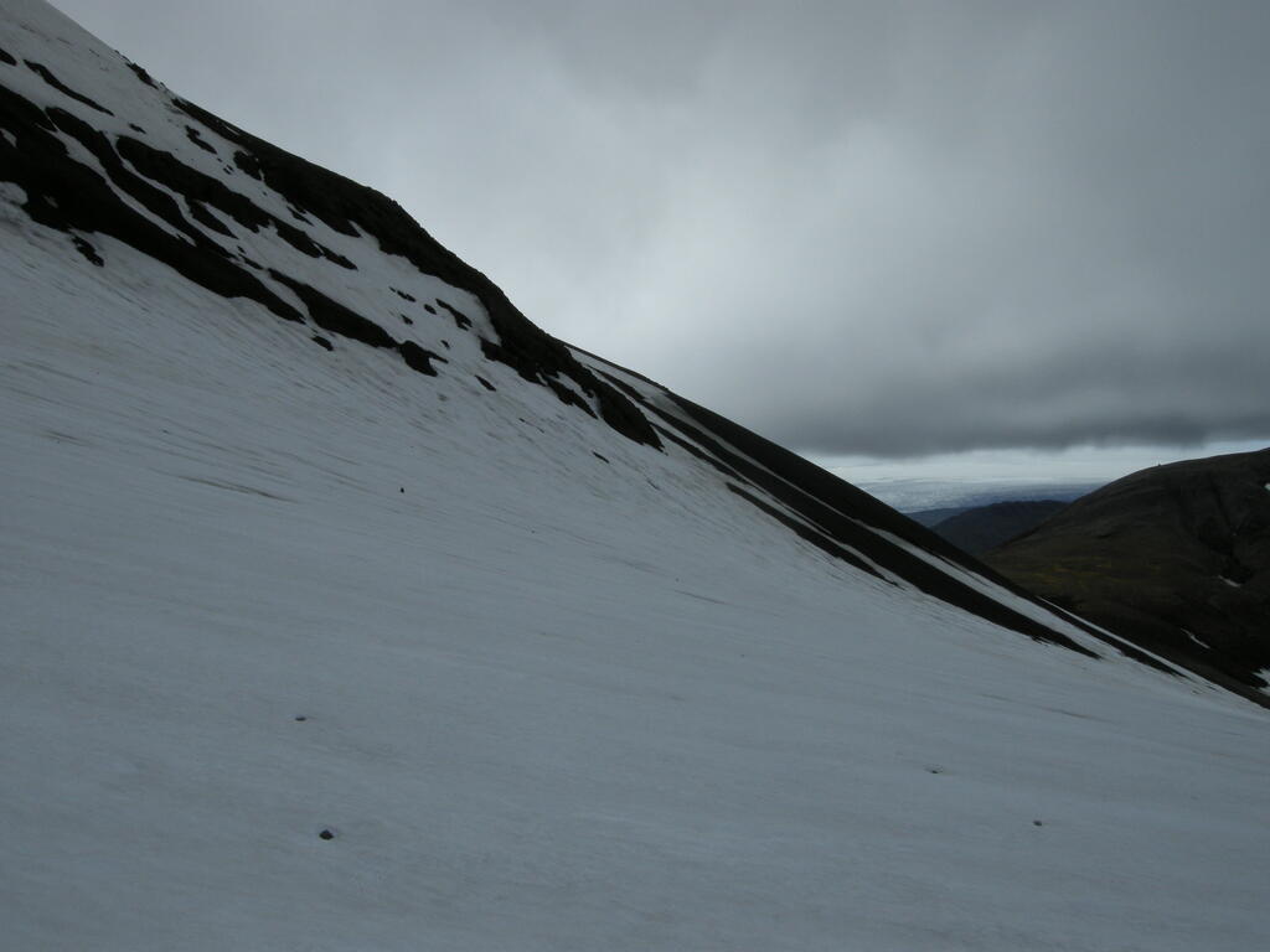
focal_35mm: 35
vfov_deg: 40.7
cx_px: 635
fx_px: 1284
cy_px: 476
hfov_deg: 52.6
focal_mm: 7.5
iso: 100
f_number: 7.6
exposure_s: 1/624
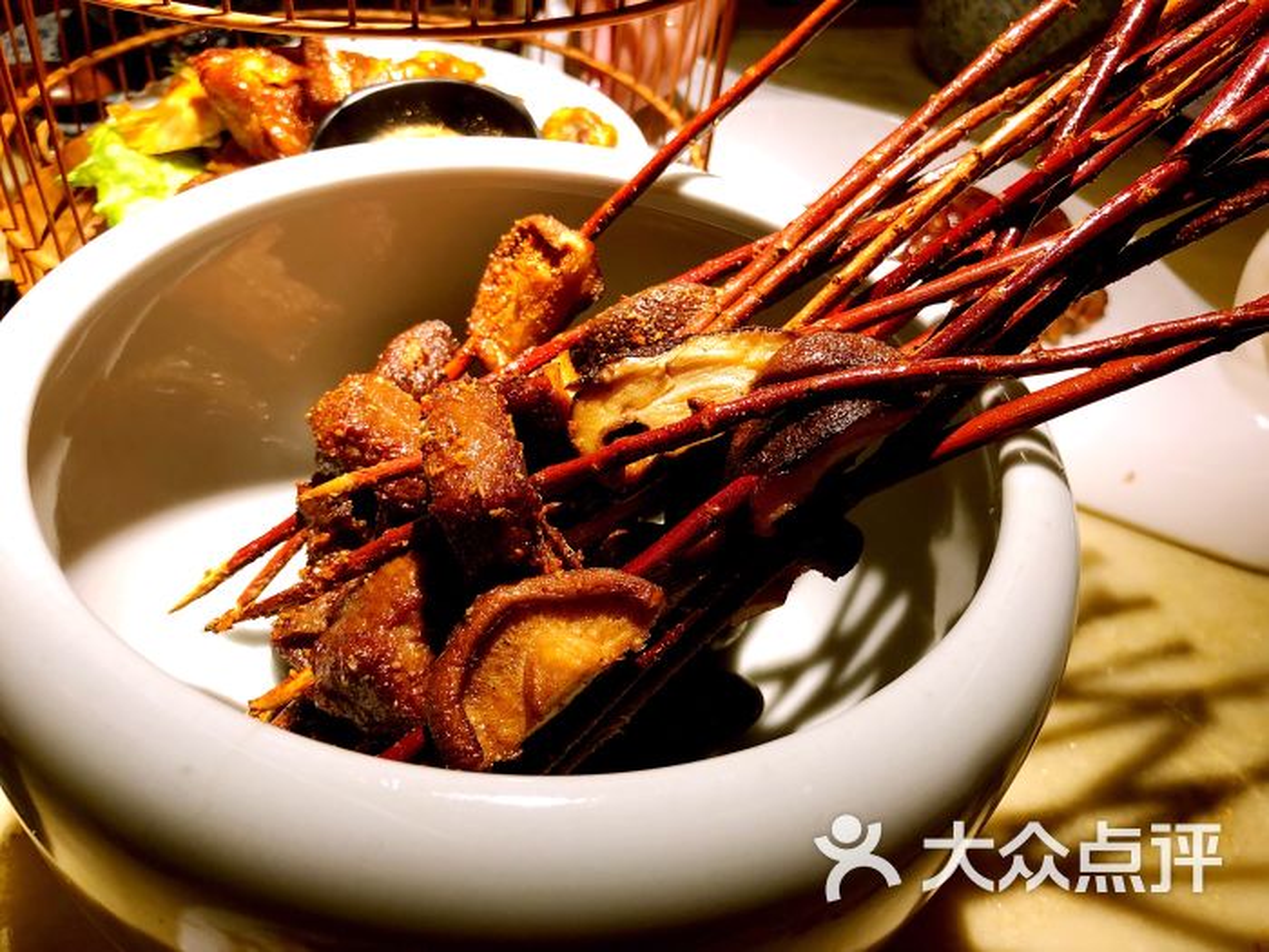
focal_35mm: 28
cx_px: 634
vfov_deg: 49.7
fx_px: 1026
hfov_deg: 63.4
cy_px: 476
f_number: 1.8
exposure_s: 1/17
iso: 40
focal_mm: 4
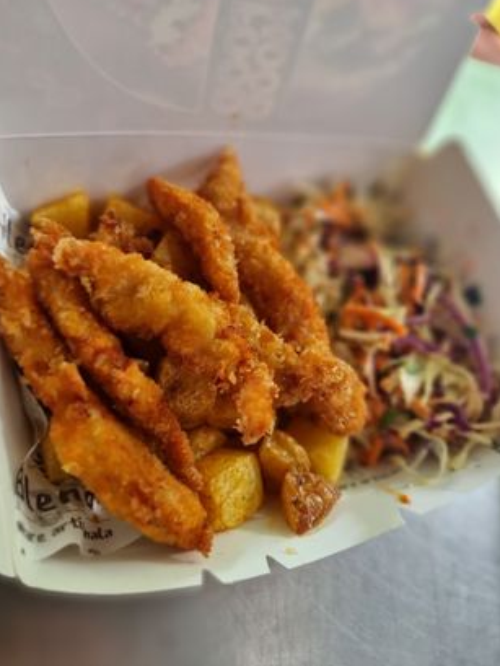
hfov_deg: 54.9
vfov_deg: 69.4
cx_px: 246
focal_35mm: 25
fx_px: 481
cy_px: 321
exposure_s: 1/50
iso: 250
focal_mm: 6.7
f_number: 1.8
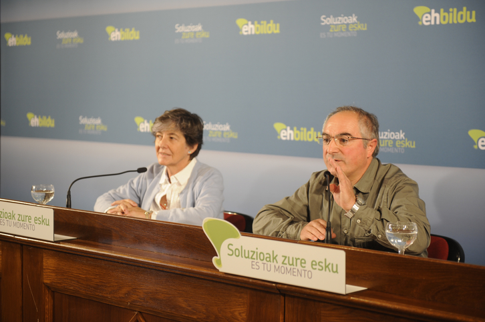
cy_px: 161
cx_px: 242
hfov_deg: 28.9
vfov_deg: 19.4
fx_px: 942
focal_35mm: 70
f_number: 3.2
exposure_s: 1/160
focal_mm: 70
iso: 800
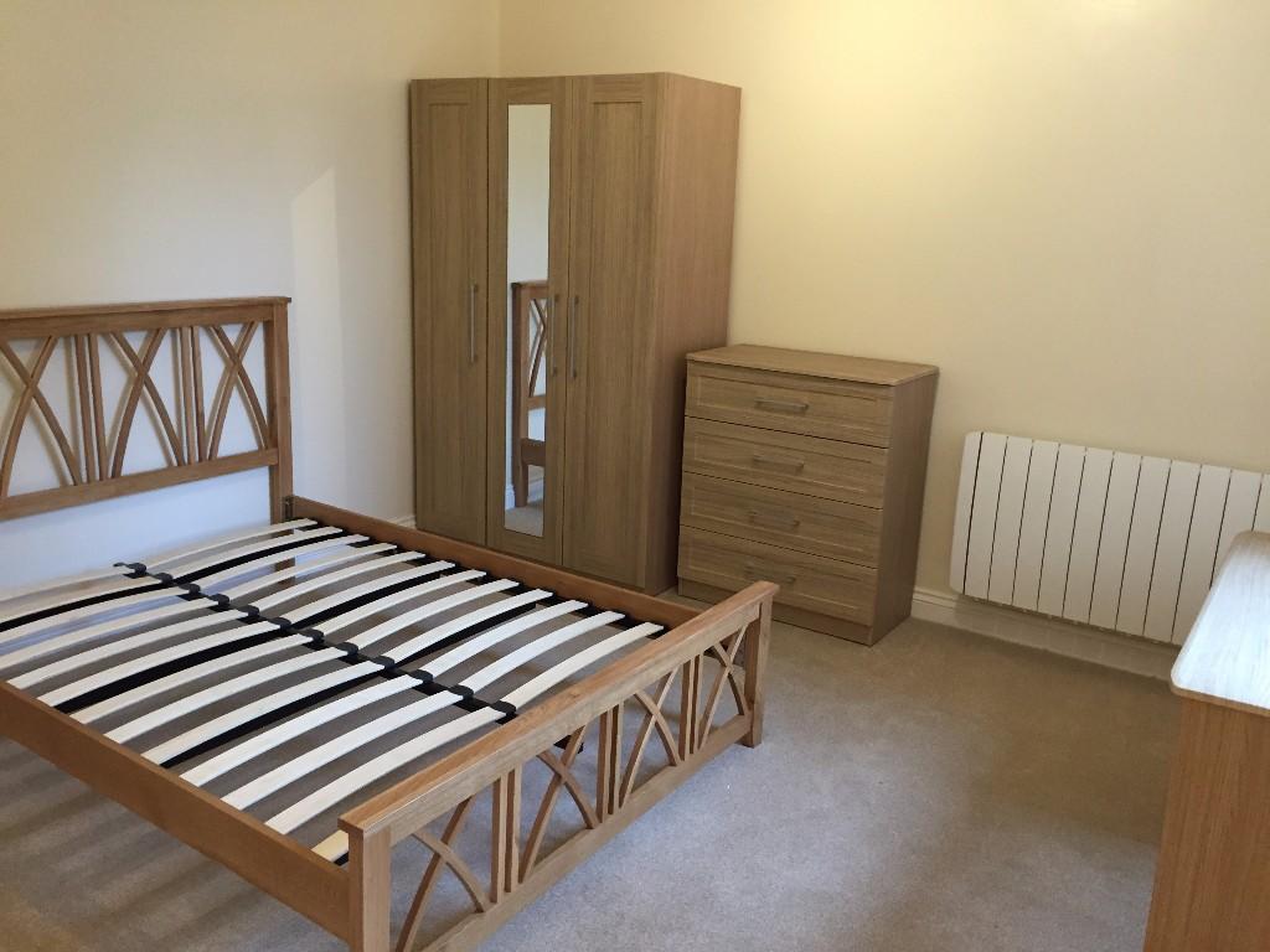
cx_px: 635
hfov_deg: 61.7
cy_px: 476
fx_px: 1064
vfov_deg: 48.2
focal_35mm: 29
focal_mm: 4.15
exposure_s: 1/30
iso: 125
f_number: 2.2
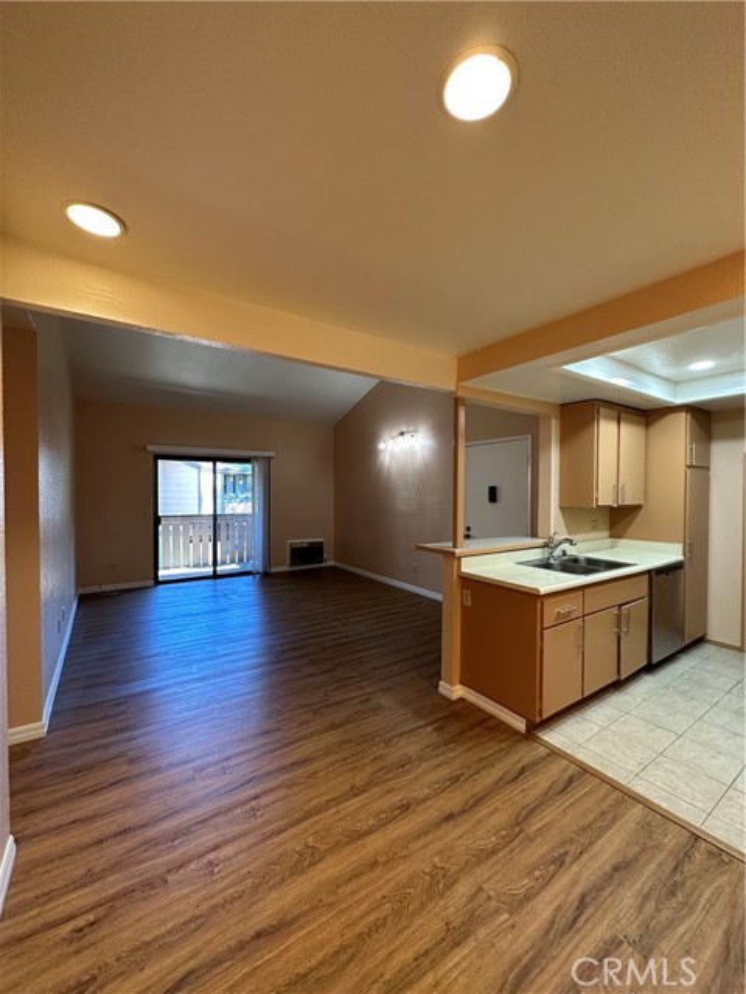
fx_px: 402
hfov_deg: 85.7
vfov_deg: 102.1
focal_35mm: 14
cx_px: 373
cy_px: 497
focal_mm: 2.22
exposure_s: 1/60
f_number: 2.2
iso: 200
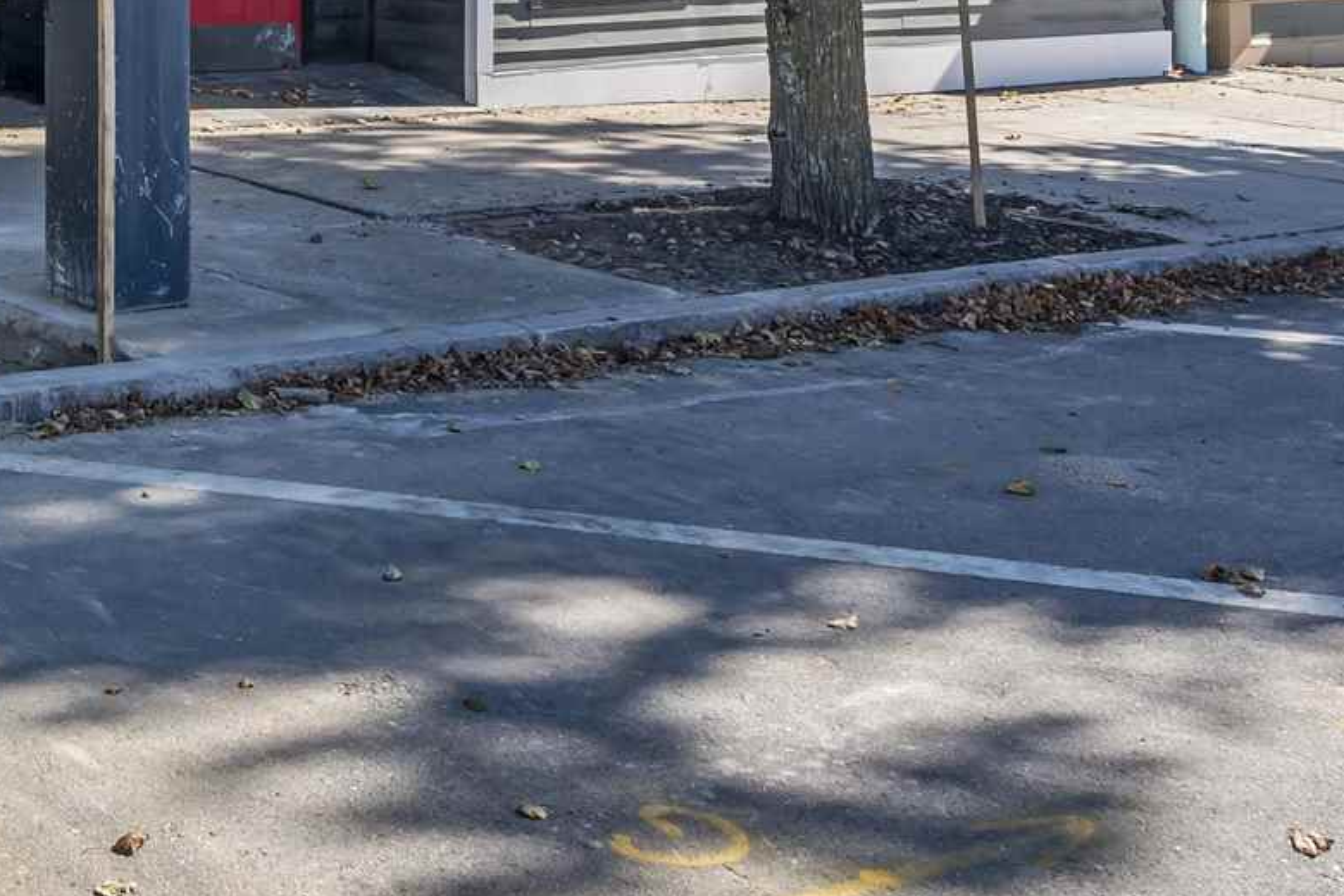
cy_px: -282
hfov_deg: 28.9
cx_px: -133
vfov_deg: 19.8
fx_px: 2352
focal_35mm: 63
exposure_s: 1/500
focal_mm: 16
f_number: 8
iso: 800
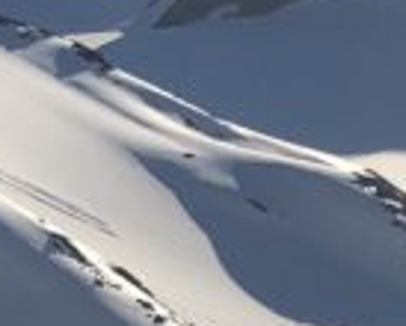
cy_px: 717
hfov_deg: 8.6
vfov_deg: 7.2
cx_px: -563
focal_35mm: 204
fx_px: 2455
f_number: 1.8
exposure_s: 1/4049
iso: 25
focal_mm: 3.99
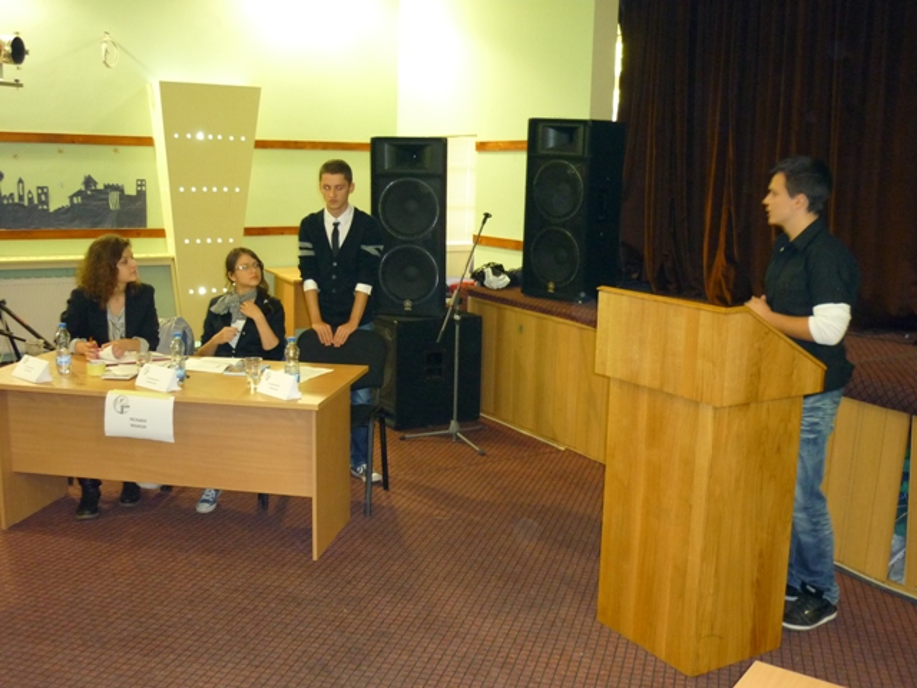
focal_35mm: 36
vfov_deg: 39.7
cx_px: 458
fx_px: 954
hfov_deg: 51.4
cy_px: 344
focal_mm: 5.9
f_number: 2.9
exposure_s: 1/8
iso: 400
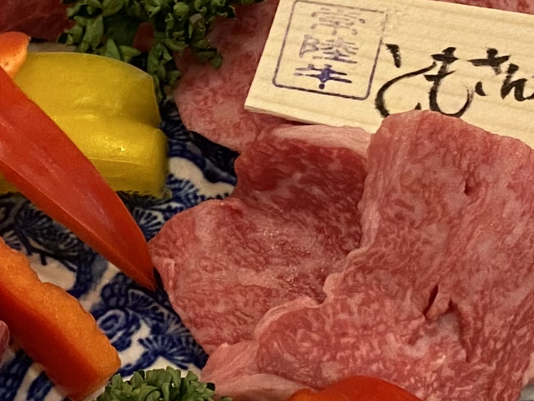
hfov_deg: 16.1
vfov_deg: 12.1
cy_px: 296
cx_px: 122
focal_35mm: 122
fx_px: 1882
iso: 250
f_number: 1.8
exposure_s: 1/50
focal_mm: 4.25
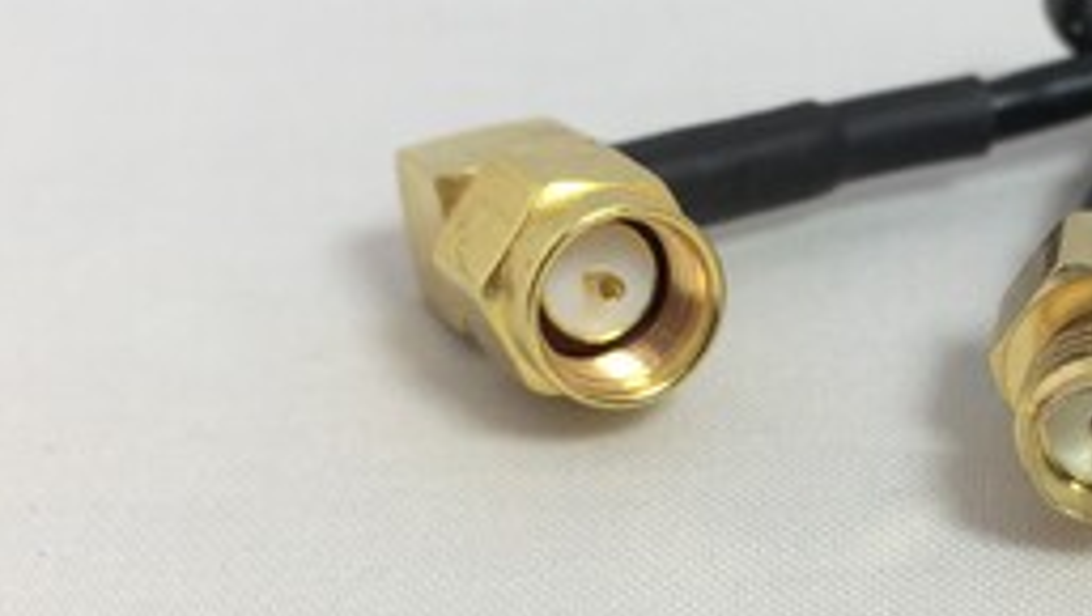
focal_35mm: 59
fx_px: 1710
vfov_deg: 20.4
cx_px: 935
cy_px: 302
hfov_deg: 33.9
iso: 25
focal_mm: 4.15
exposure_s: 1/100
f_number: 2.2
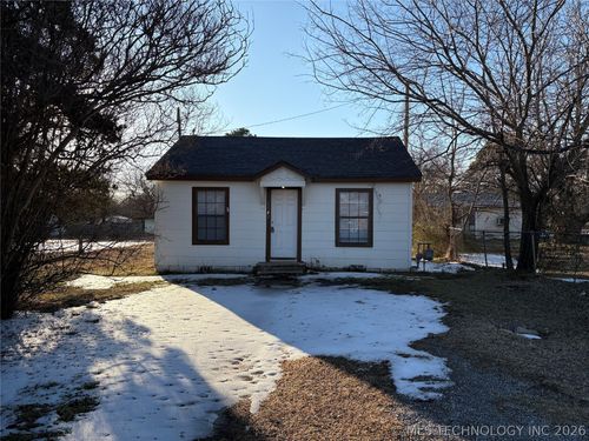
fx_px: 442
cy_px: 220
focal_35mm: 26
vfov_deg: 53.1
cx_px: 294
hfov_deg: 67.3
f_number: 1.6
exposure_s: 1/1953
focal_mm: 5.96
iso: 50
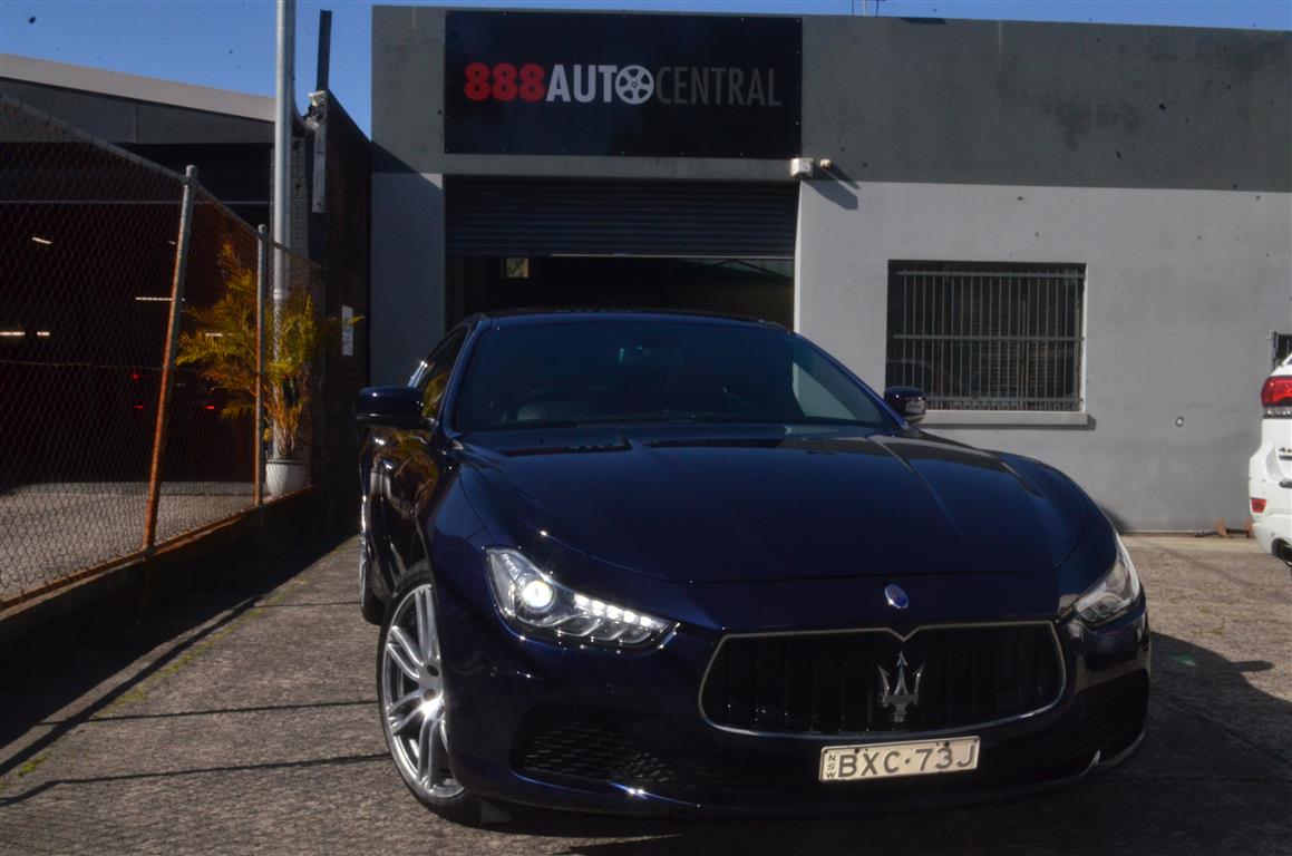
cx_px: 646
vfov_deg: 34.1
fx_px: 1397
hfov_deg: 49.6
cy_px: 428
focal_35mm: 39
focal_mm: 26
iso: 2000
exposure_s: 1/250
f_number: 25
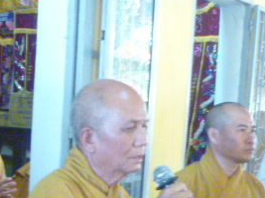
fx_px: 643
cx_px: -22
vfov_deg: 17.0
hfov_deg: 22.1
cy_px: 214
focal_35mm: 84
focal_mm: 6.3
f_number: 3.5
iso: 800
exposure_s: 1/15
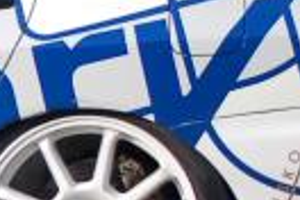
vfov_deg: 2.1
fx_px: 5349
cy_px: 31
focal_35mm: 642
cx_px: -609
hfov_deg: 3.1
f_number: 4
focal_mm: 55
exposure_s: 1/1000
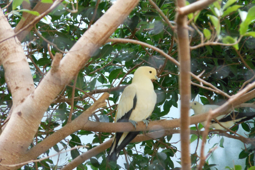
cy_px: 81
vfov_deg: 6.6
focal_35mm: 207
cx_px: 128
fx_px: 1466
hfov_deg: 9.9
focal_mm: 35
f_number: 5.6
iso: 400
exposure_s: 1/30
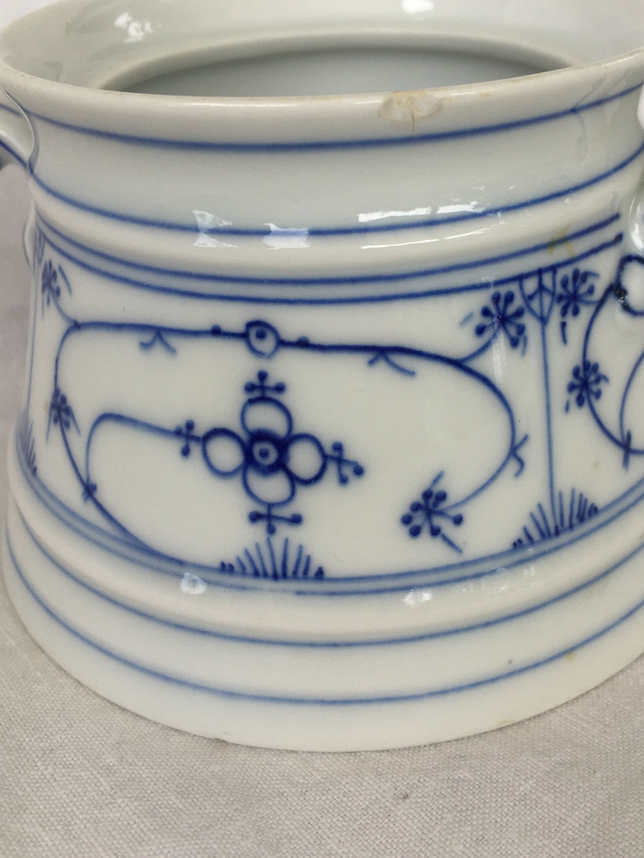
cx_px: 382
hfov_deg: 36.7
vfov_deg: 47.6
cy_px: 341
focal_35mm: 39
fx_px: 967
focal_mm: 4.15
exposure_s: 1/541
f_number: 2.2
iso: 25
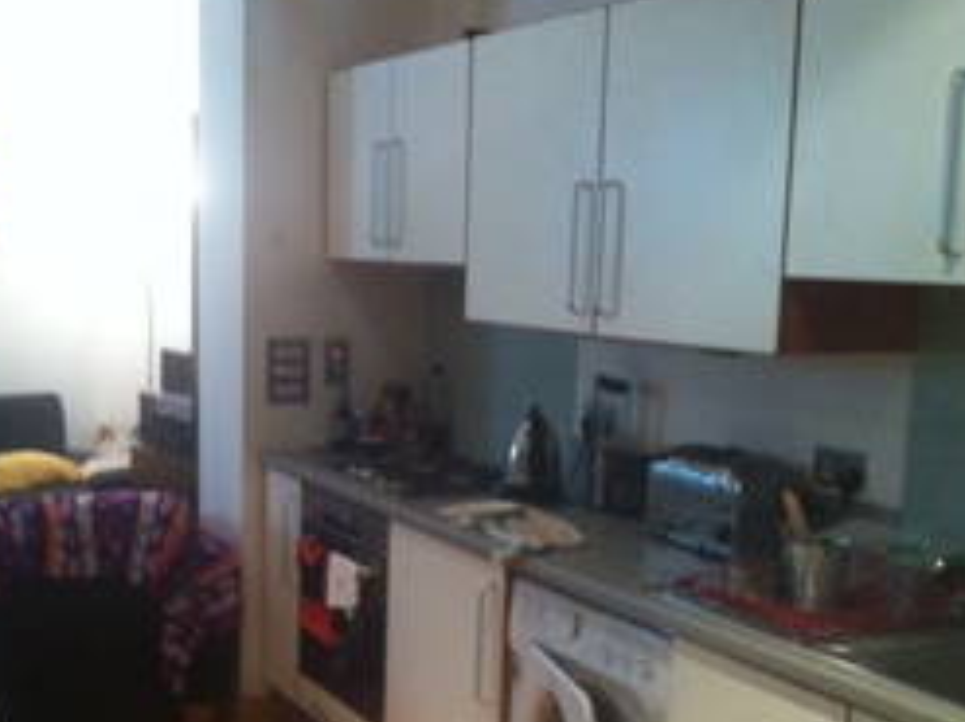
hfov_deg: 37.4
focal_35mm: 51
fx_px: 1421
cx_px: 402
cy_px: 468
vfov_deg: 28.4
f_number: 2.8
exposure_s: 1/15
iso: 250
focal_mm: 3.85
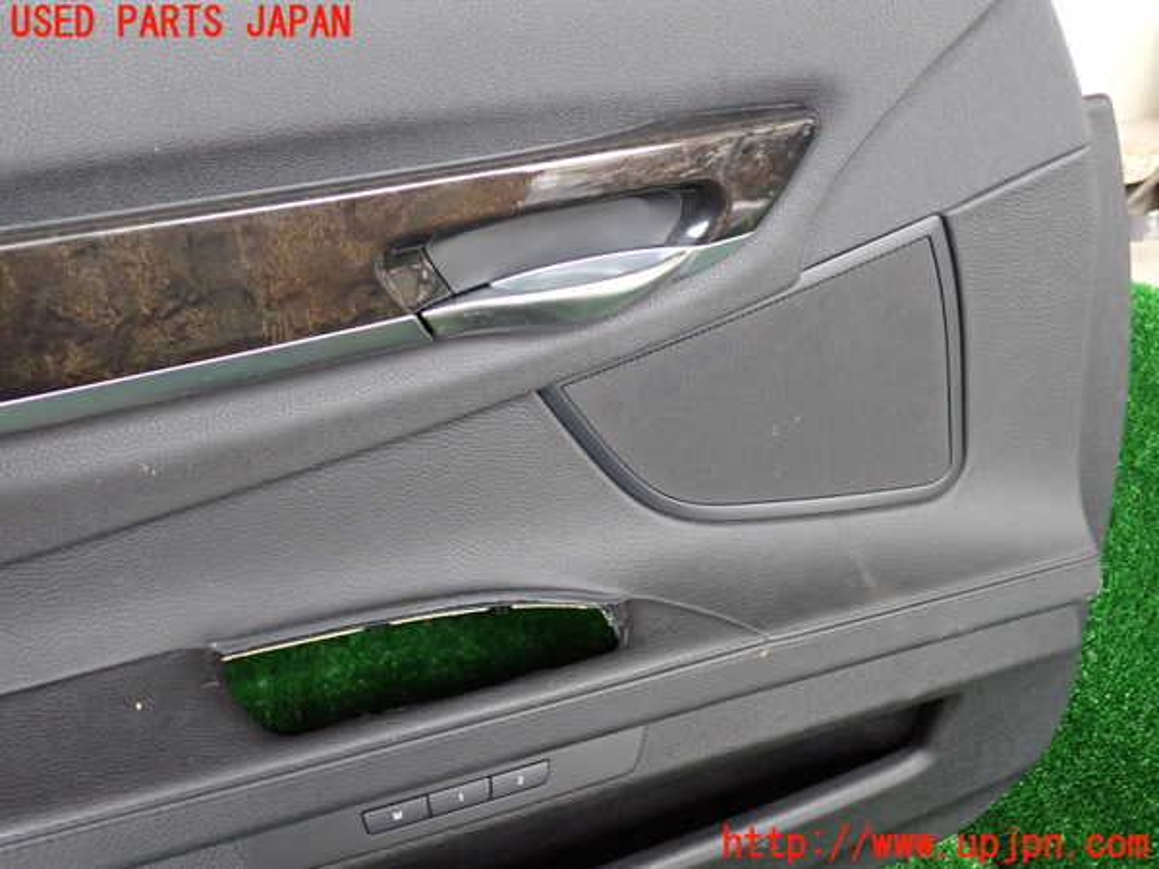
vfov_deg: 46.8
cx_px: 580
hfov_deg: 60.0
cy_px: 434
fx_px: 1004
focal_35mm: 30
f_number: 2.3
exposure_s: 1/30
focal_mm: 5.4
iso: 640
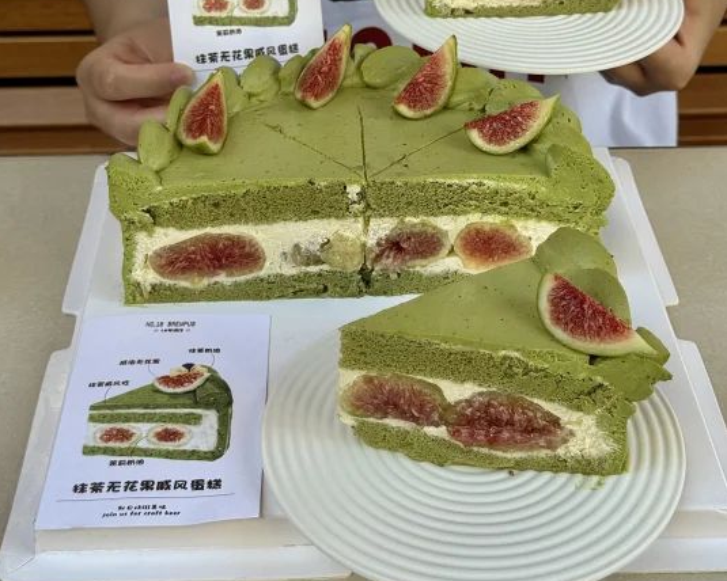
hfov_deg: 30.0
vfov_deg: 24.0
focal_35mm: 63
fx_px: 1356
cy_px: 144
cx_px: 363
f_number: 1.78
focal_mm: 6.76
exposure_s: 1/349
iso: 64
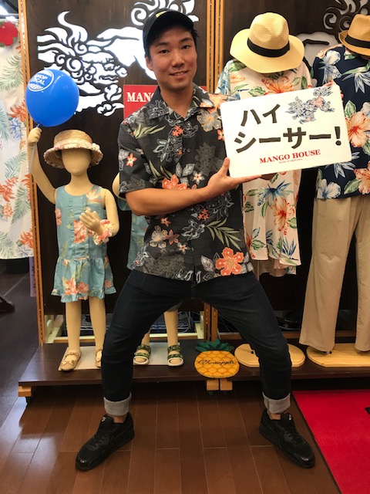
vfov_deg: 63.4
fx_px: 399
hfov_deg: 49.7
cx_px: 185
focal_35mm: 28
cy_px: 247
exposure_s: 1/17
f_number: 1.8
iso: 40
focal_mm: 3.99
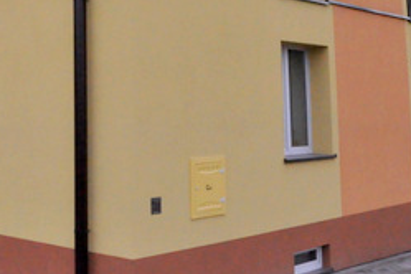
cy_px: -29
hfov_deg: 29.2
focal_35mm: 65
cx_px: 13
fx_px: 742
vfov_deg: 20.0
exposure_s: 1/800
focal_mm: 18
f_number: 14
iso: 3200
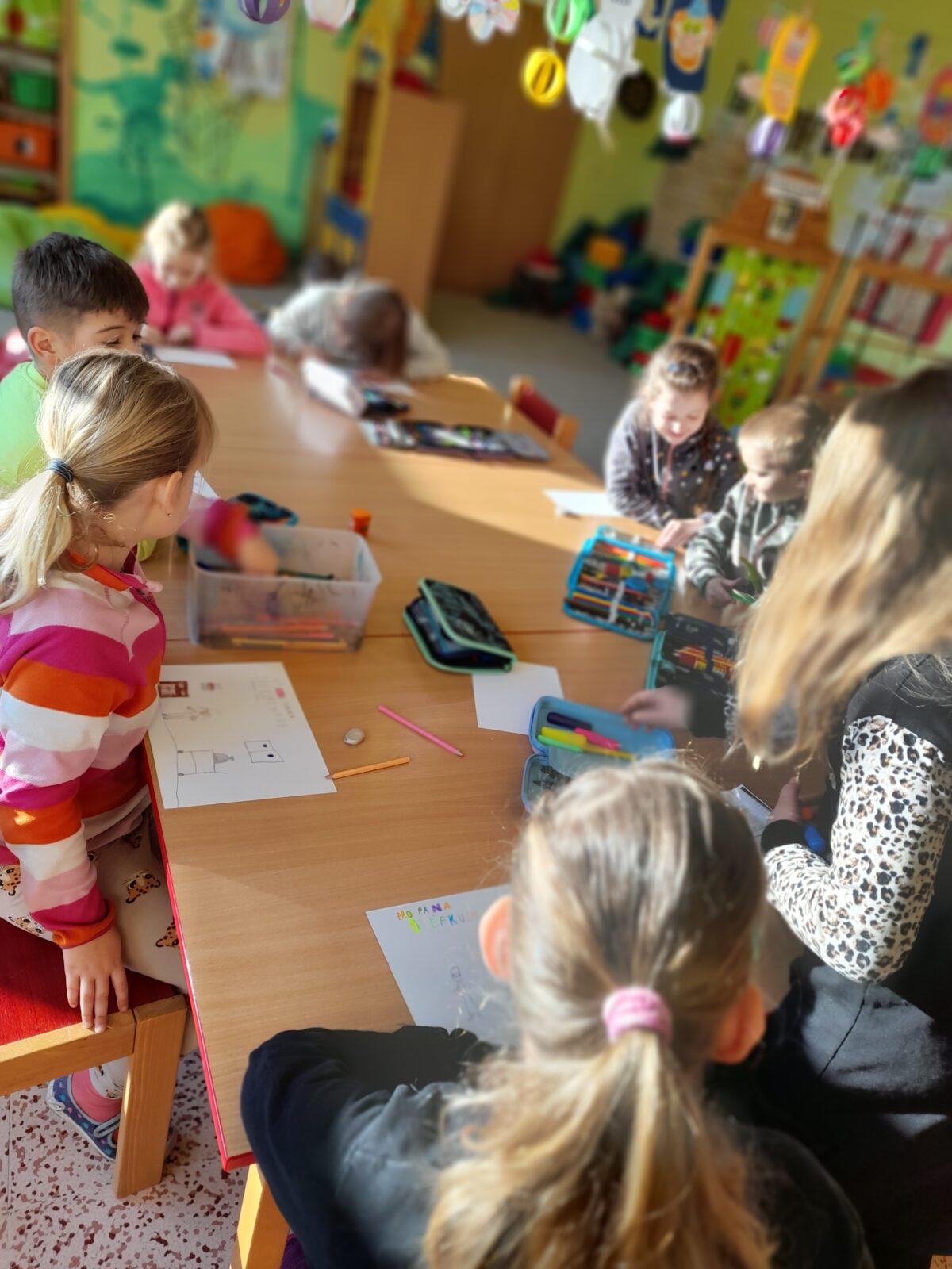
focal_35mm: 25
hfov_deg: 54.9
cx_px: 476
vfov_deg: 69.4
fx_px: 917
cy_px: 634
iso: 20
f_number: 2
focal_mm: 4.6
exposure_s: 1/50
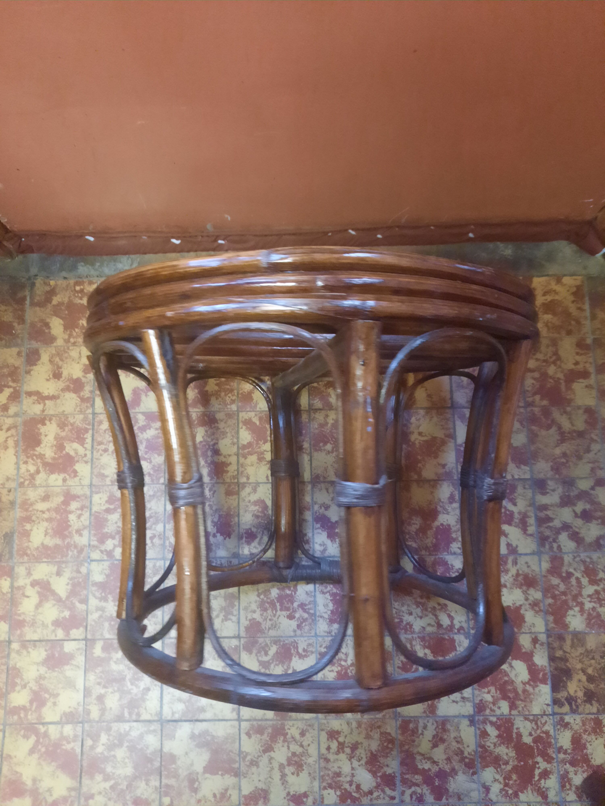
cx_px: 302
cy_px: 403
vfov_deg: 69.4
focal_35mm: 25
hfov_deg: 54.9
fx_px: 583
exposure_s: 1/25
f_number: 2
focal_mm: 4.6
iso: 640
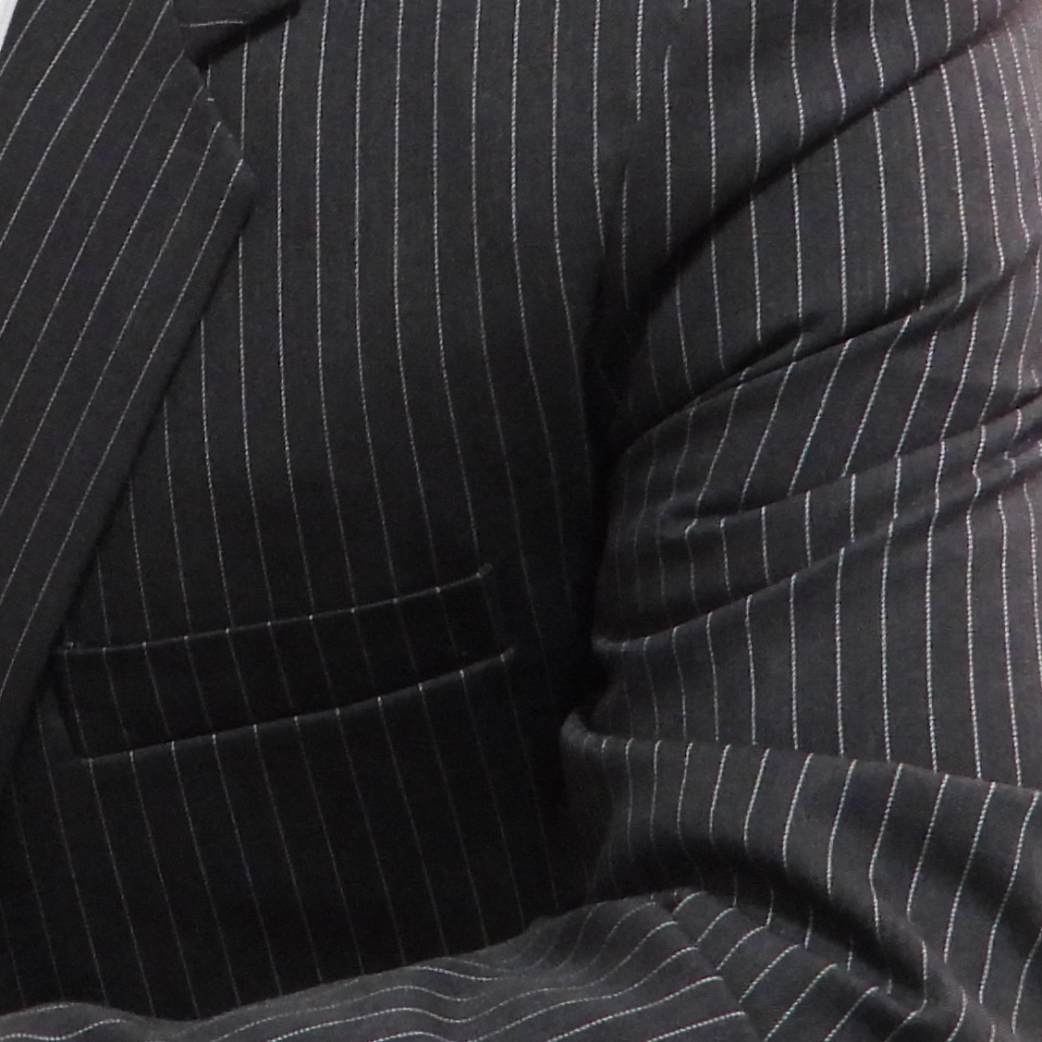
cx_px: -330
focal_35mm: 271
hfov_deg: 6.4
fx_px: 9229
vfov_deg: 6.4
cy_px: -51
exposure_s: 1/15
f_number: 3.5
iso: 640
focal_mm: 13.5
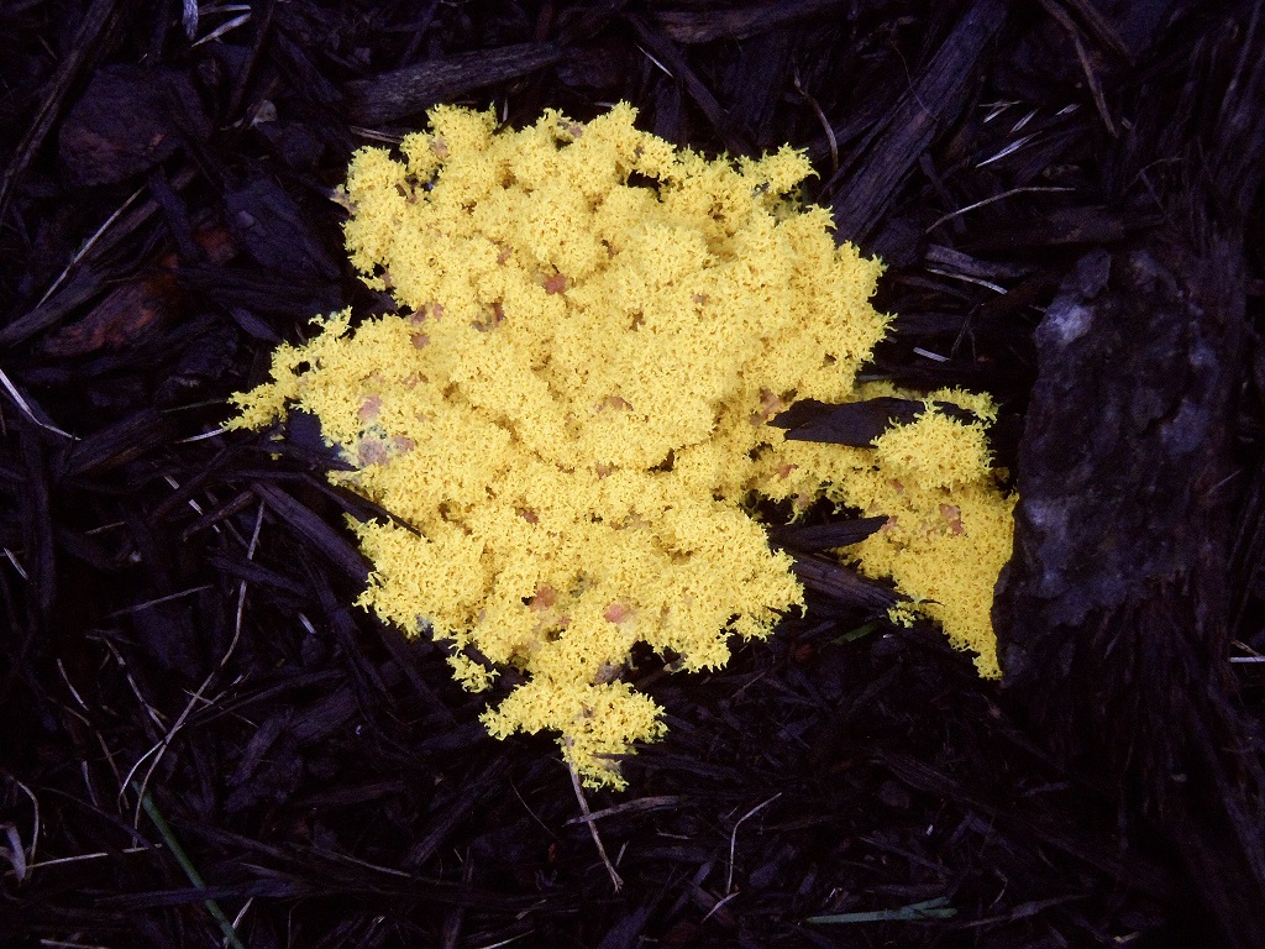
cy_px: 474
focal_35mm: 77
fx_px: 2814
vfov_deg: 19.1
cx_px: 632
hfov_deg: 25.3
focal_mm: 13.7
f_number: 5
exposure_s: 1/50
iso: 400
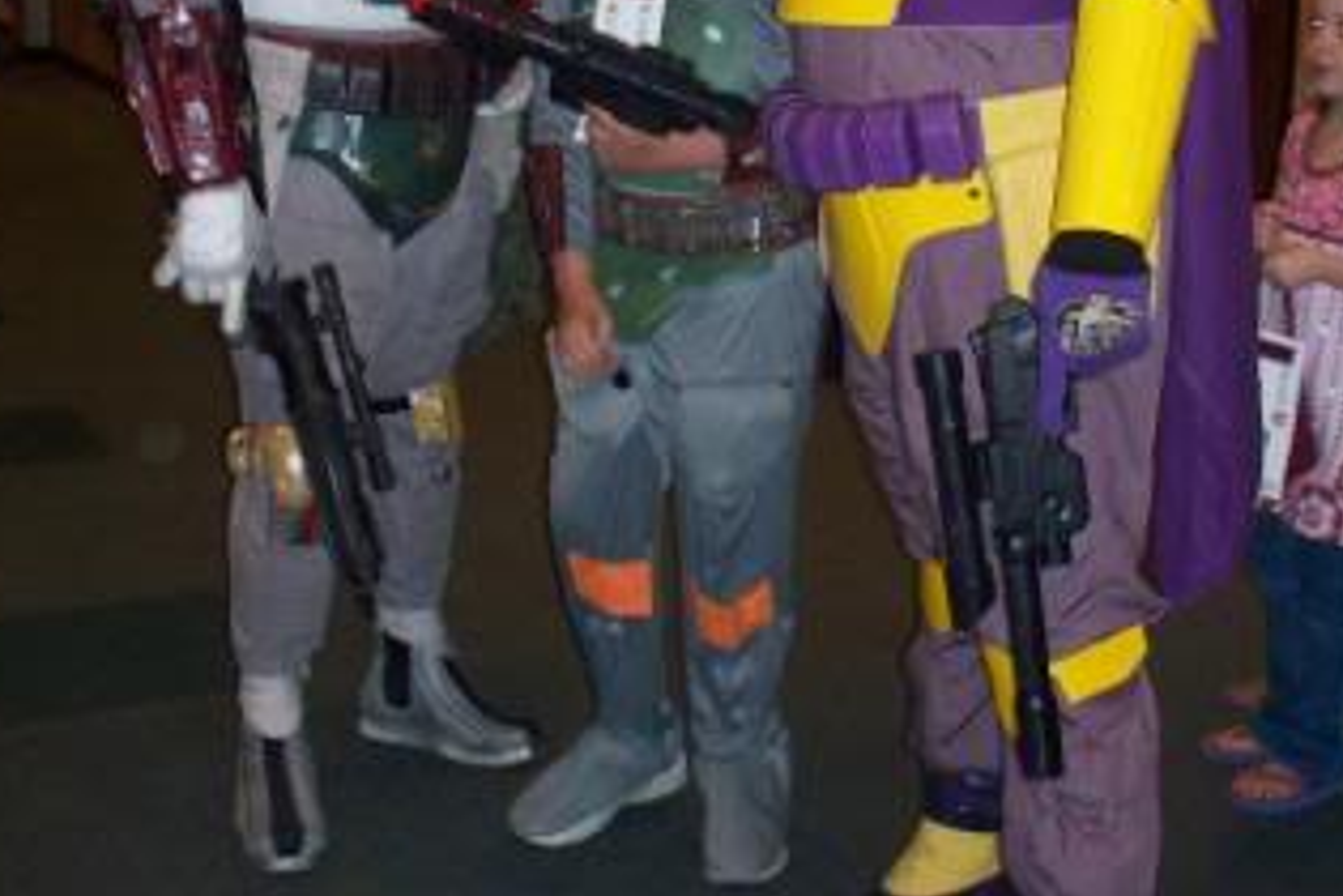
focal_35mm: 57
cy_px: 218
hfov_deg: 35.0
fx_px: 2126
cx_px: 703
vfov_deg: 23.5
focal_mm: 7.54
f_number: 2.8
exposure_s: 1/30
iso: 200
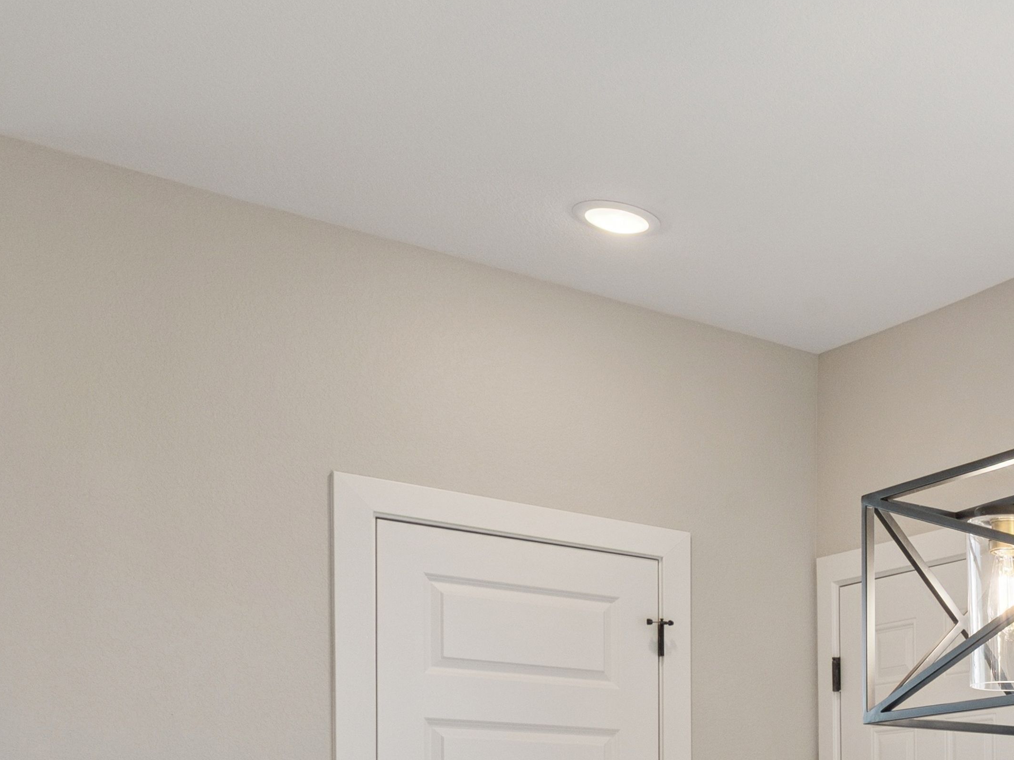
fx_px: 1475
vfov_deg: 26.1
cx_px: 1312
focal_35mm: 50
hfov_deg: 30.2
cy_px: 887
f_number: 9
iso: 400
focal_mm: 18.5
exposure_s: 1/250
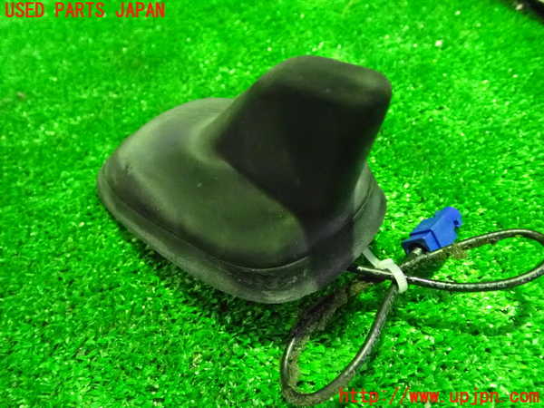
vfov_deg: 46.8
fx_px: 471
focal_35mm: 30
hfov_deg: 60.0
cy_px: 204
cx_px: 272
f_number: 2.3
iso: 5000
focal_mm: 5.4
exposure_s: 1/100
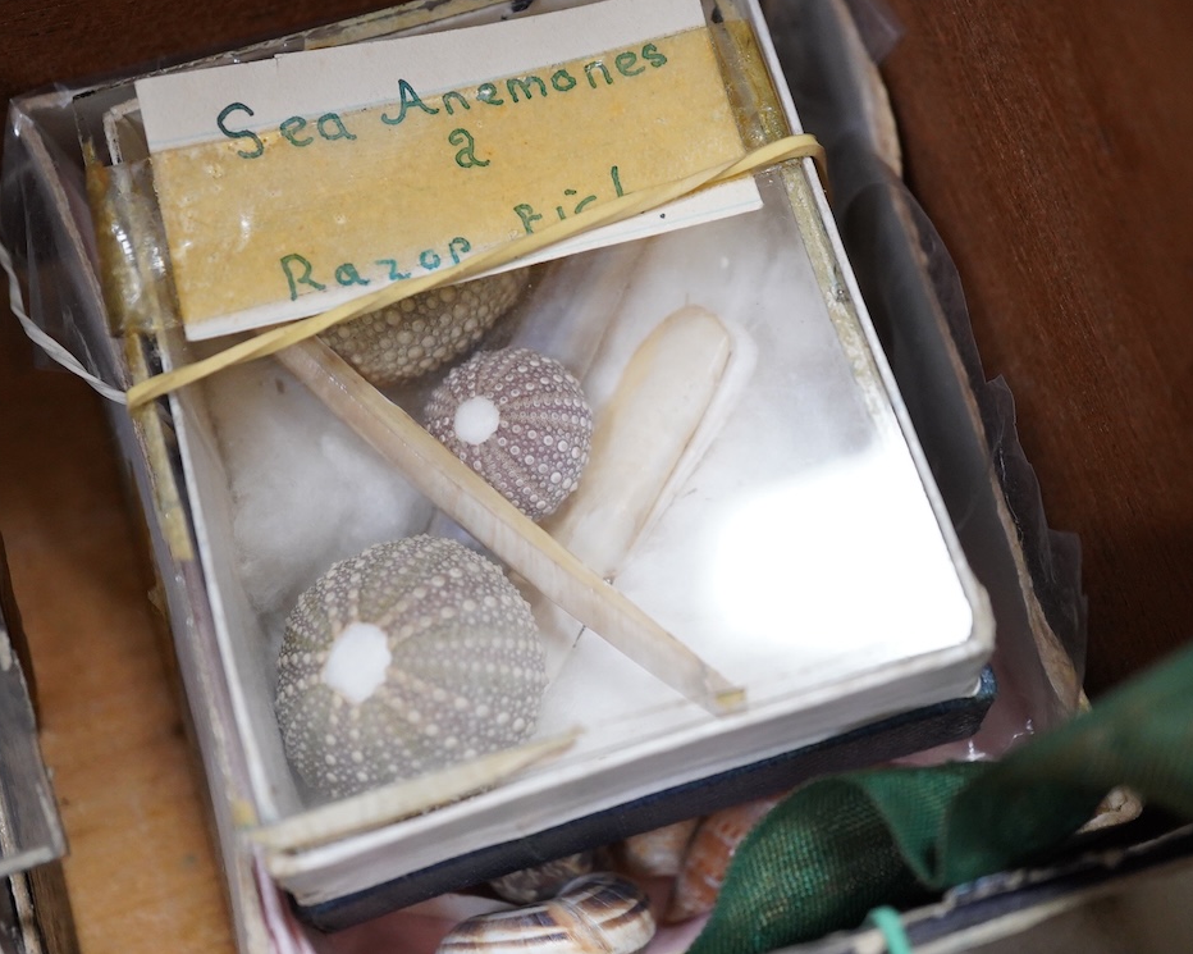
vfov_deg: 29.7
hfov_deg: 36.7
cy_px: 476
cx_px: 586
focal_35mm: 51
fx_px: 1800
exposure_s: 1/125
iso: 2500
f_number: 3.5
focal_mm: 30
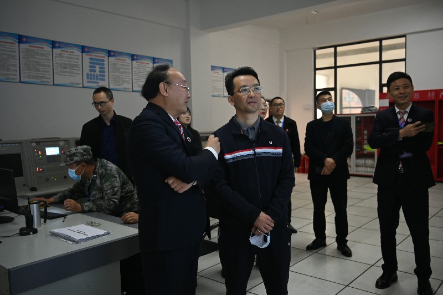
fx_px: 387
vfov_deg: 41.6
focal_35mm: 32
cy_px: 148
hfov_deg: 59.5
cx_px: 222
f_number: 4
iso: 2500
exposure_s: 1/80
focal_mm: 31.5
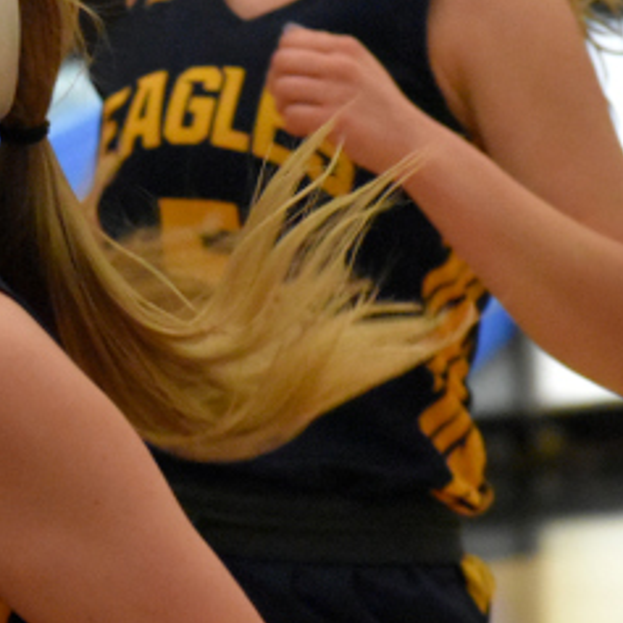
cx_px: -84
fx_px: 13011
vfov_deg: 2.7
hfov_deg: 2.7
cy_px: 117
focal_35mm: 639
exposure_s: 1/640
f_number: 4.8
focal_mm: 140
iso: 6400
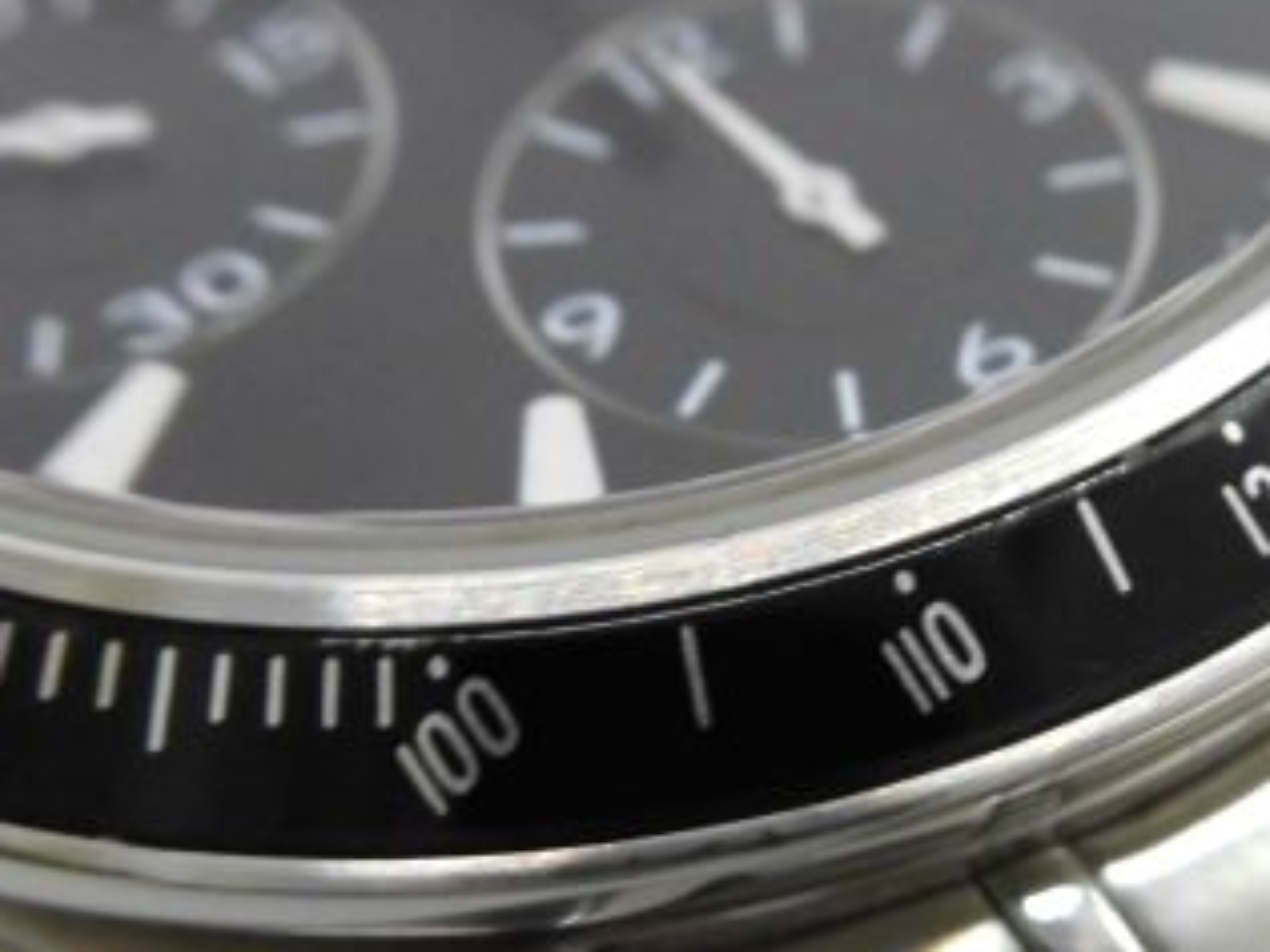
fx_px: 3192
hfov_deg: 22.2
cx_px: 1029
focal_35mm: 87
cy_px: 558
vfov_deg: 17.0
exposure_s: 1/50
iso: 320
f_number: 3.8
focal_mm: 7.72
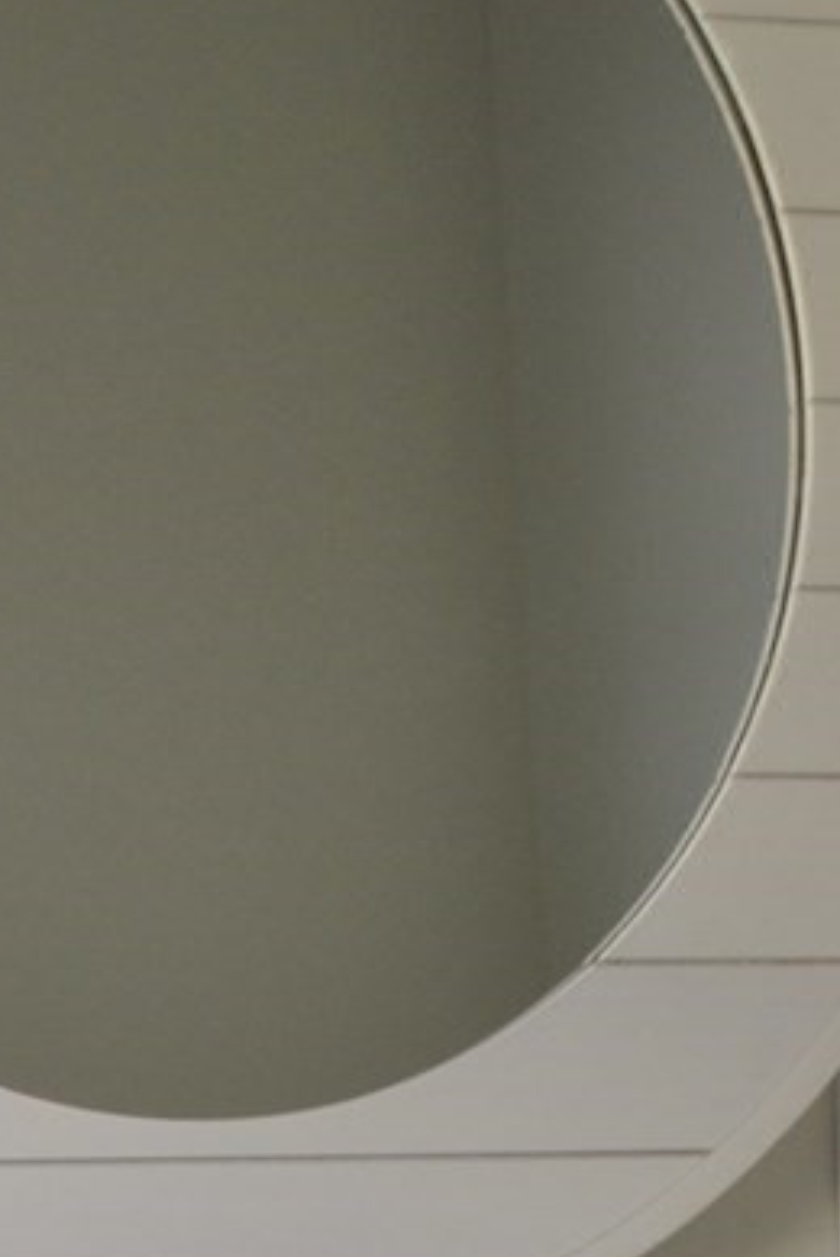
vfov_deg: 11.0
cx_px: -446
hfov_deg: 7.8
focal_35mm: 172
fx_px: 6008
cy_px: 2391
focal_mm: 29
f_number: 4.5
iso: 200
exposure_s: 1/30
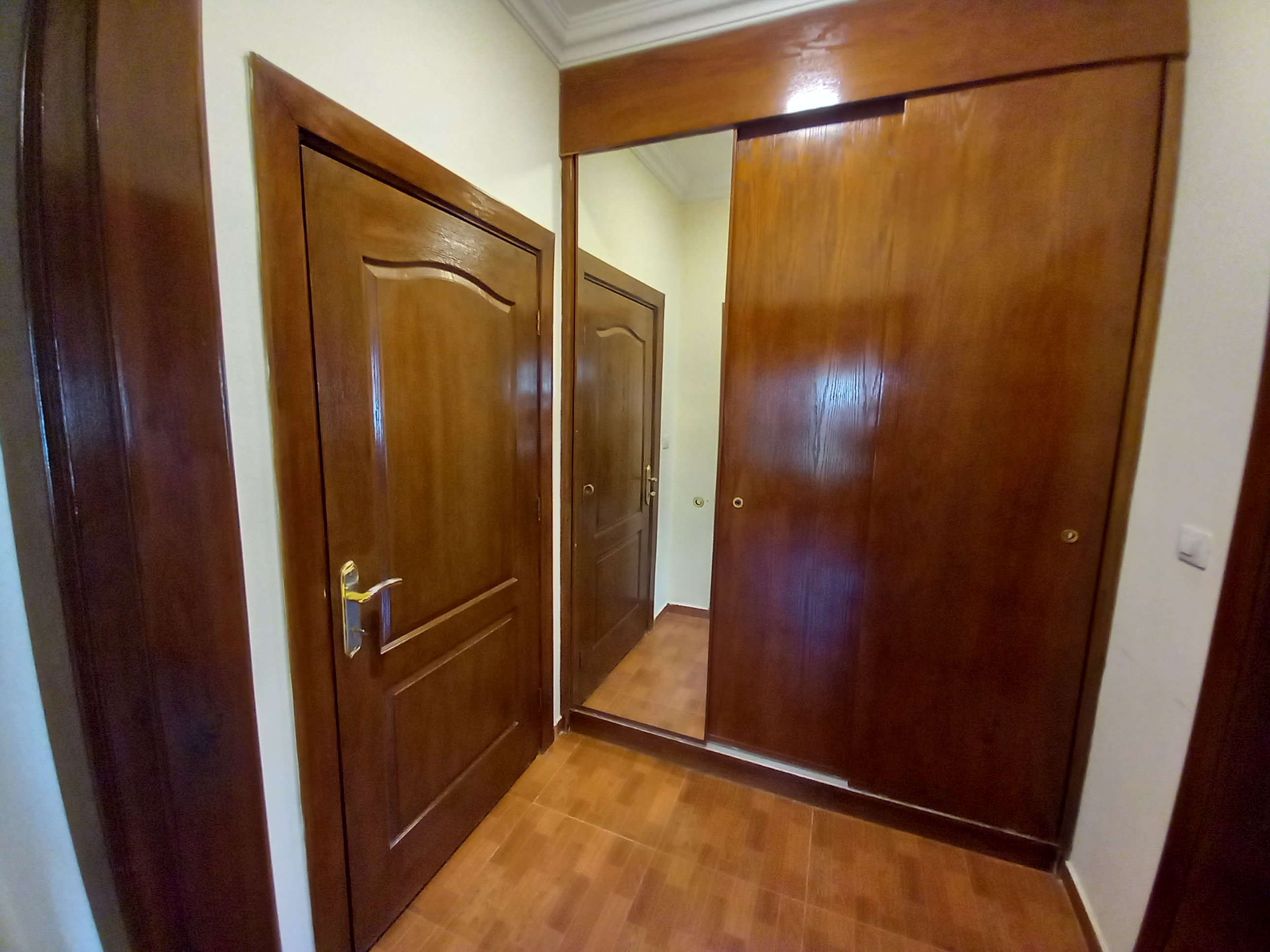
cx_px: 635
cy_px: 476
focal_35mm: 13
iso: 160
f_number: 2.2
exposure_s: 1/25
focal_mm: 1.13
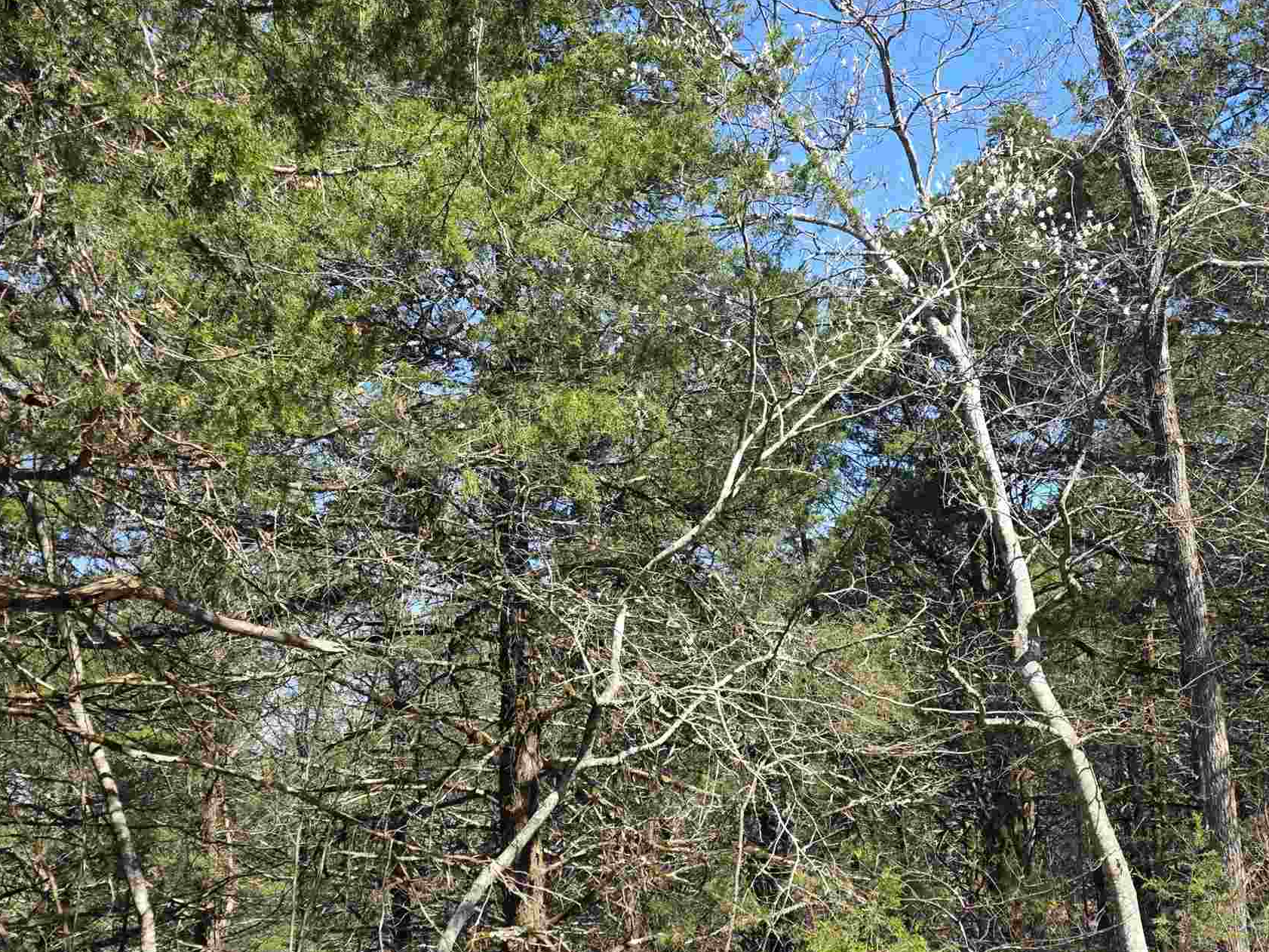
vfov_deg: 34.3
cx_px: 877
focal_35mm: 42
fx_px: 1540
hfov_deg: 43.9
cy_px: 551
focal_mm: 6.3
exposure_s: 1/1677
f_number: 1.7
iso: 80
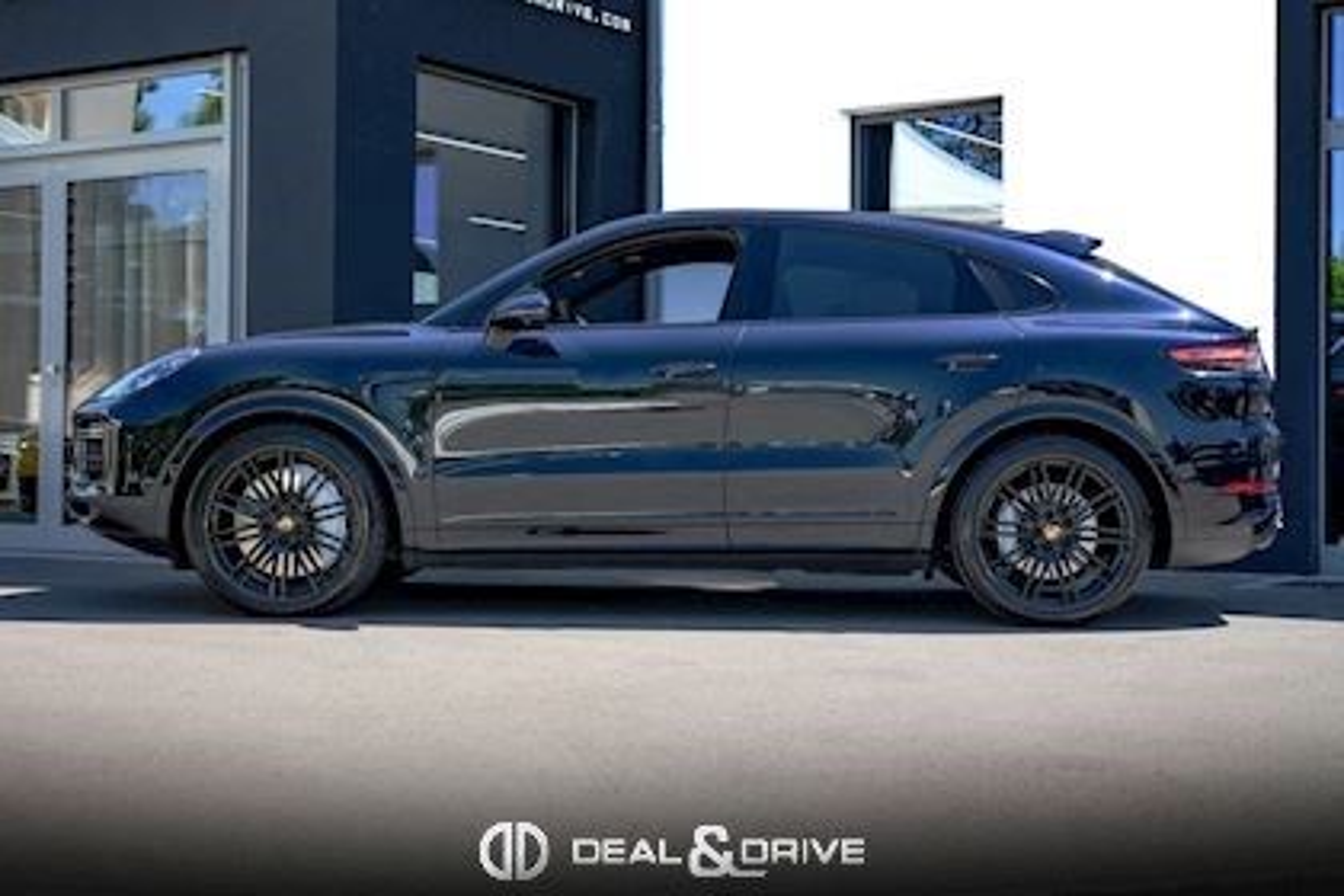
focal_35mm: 43
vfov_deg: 31.1
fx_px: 1613
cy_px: 448
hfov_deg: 45.2
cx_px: 672
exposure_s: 1/640
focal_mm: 28.8
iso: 500
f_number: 2.8
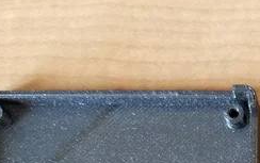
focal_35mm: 94
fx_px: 667
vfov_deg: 12.8
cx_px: 329
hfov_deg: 20.4
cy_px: 287
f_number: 1.7
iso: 200
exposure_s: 1/30
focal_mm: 4.3
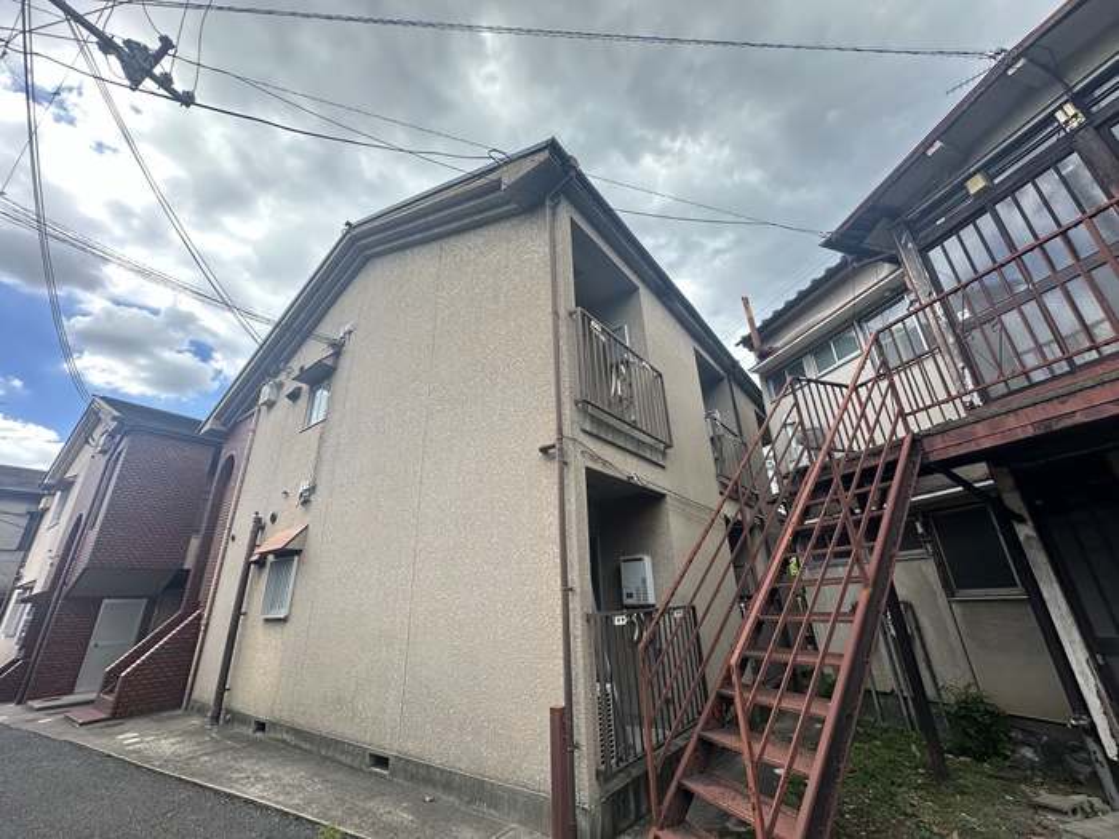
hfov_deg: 102.1
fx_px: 453
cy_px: 420
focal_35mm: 14
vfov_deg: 85.7
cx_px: 560
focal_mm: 2.22
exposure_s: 1/473
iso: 40
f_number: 2.2
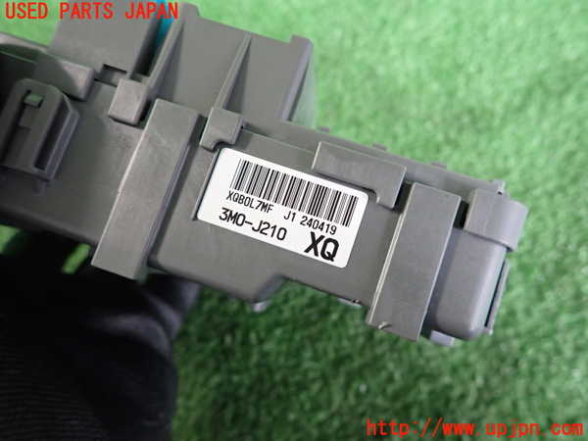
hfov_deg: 69.4
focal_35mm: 25
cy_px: 220
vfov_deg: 54.9
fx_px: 425
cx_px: 294
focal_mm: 4.5
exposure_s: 1/30
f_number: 2
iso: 400
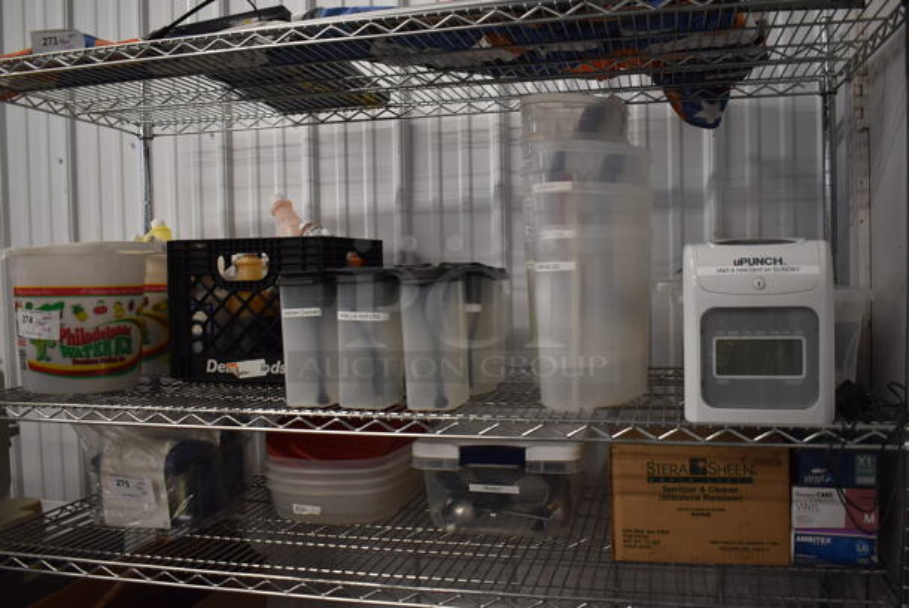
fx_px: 834
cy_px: 304
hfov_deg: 57.2
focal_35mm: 33
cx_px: 454
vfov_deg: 40.1
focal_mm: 22
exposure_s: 1/125
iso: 1100
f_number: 3.8
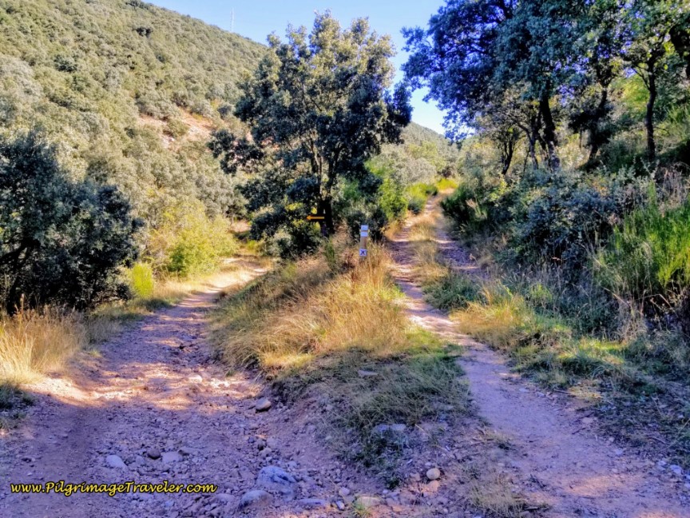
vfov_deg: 53.1
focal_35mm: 26
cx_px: 345
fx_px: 518
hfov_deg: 67.3
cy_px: 259
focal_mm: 4.3
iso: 50
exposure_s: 1/676
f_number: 1.7
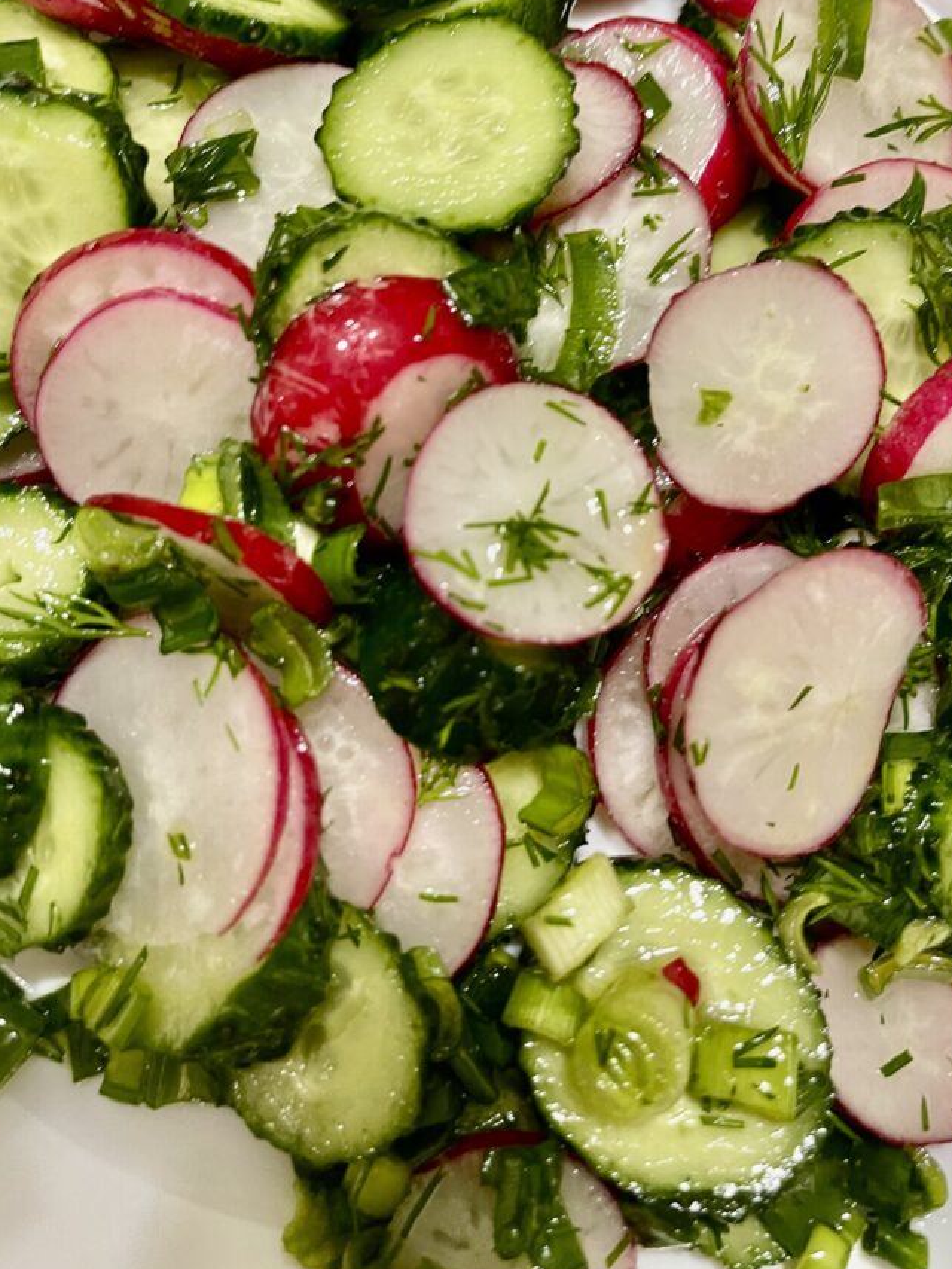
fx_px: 1100
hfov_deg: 46.8
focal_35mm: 30
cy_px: 524
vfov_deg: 59.6
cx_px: 475
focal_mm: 5.1
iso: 400
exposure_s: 1/50
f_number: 1.6
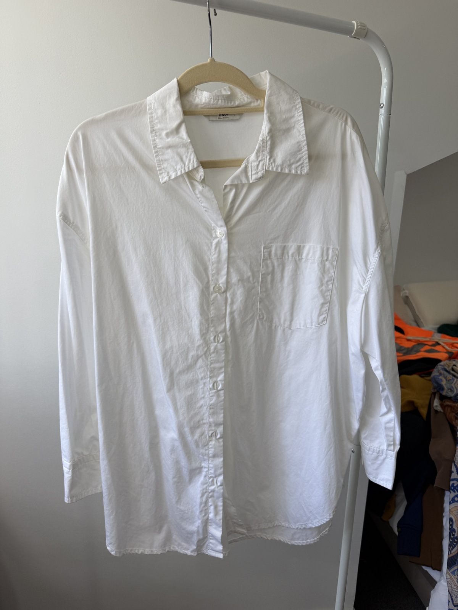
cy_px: 305
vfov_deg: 71.6
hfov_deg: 56.8
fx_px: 423
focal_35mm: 24
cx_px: 229
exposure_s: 1/204
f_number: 1.78
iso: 64
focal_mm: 6.76
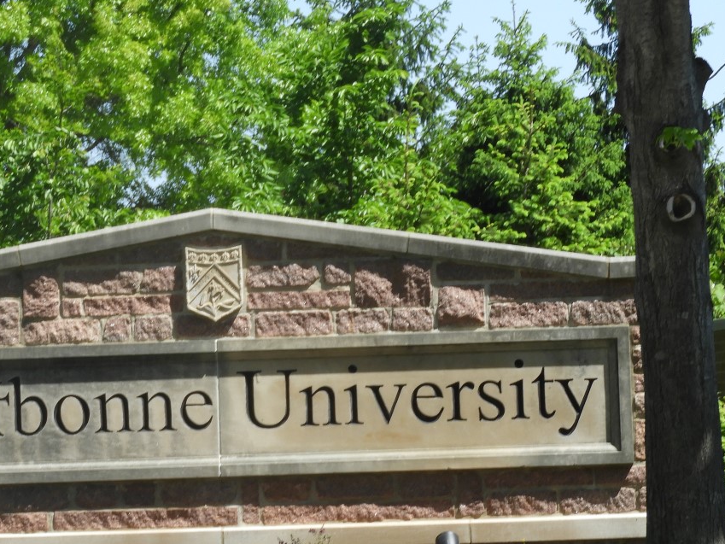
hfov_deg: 9.3
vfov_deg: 7.0
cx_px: 251
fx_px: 4441
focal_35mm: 212
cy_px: 323
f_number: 5
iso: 100
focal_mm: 22.4
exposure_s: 1/320
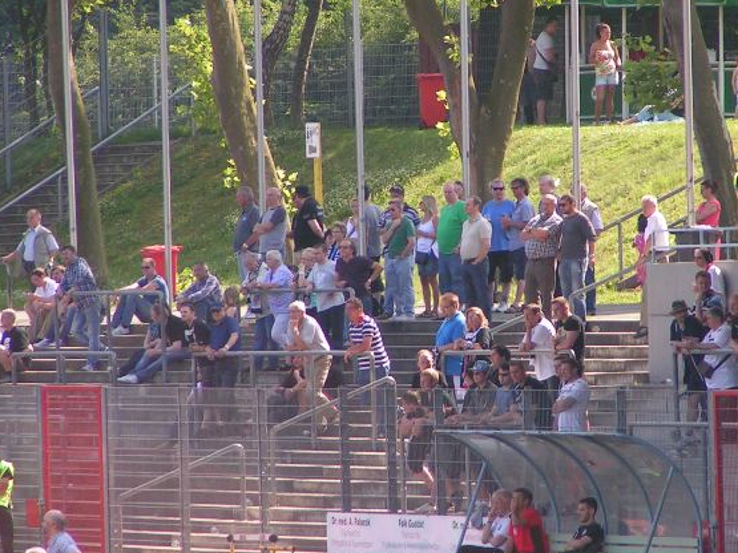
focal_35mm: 548
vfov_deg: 2.7
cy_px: 238
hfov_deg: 3.6
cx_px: 449
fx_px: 11681
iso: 100
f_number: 3.5
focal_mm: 58
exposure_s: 1/500
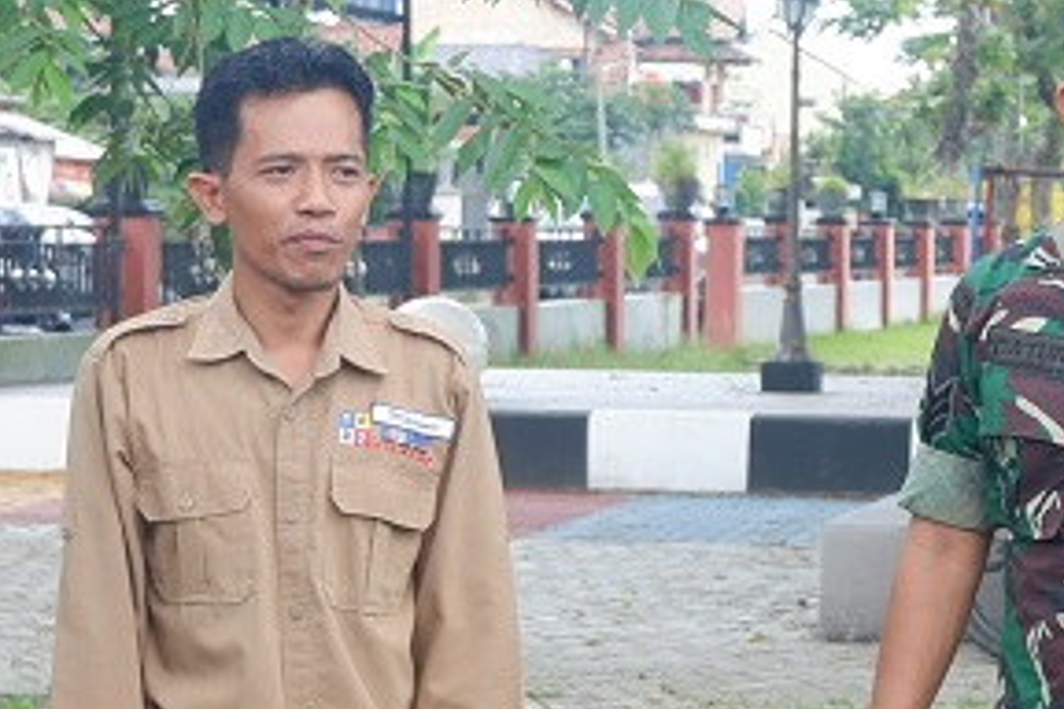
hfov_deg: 13.1
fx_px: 4610
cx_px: 898
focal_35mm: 156
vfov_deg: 8.8
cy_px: 683
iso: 200
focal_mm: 30.5
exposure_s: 1/125
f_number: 4.7
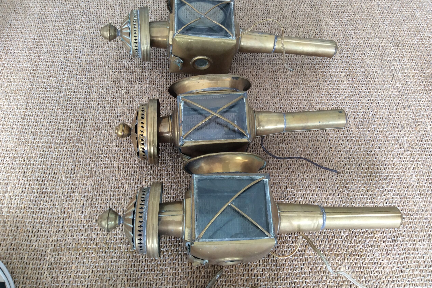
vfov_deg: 38.8
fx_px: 408
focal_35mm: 34
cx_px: 213
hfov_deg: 55.8
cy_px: 129
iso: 32
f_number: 2.4
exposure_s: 1/25
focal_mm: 3.3
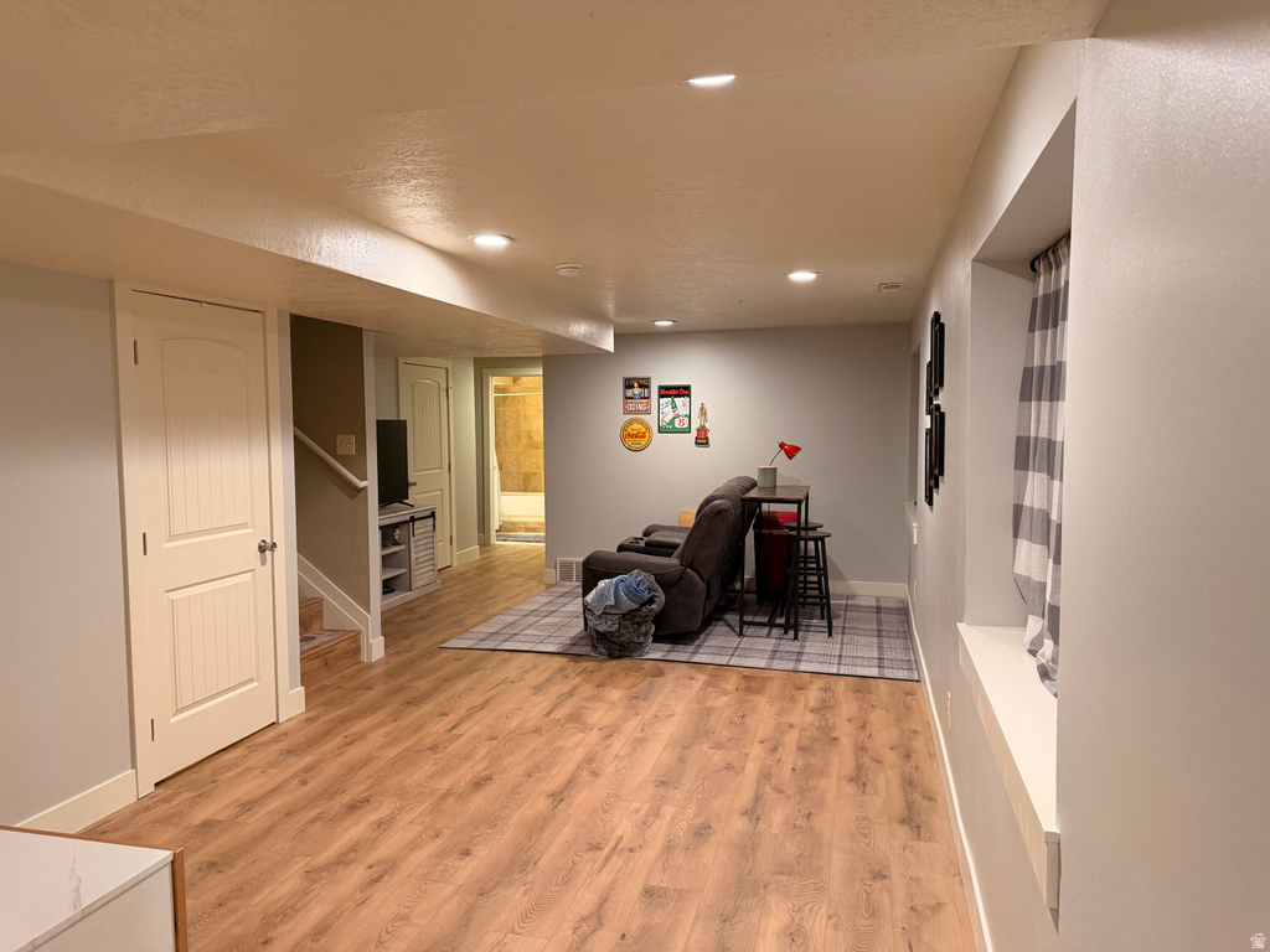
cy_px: 476
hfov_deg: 71.6
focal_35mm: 24
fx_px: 881
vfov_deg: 56.8
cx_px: 635
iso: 250
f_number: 1.78
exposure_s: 1/60
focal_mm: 6.76
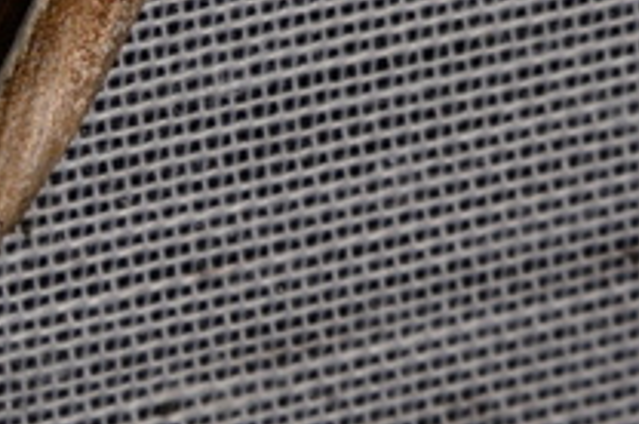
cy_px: -200
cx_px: 184
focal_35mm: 485
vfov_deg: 2.8
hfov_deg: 4.3
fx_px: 8594
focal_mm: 85
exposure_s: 1/60
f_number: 25
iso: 100
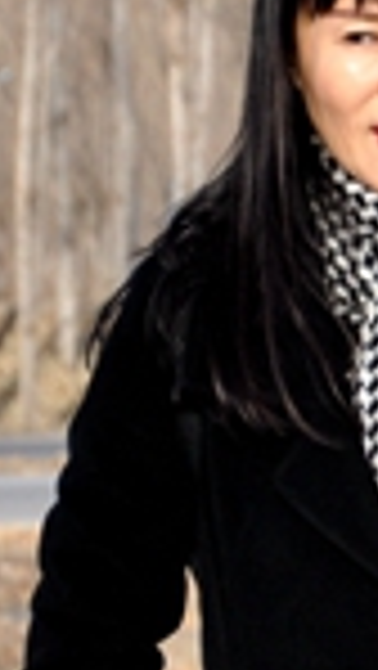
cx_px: 1292
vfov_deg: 3.4
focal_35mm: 628
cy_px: 146
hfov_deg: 1.9
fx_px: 11179
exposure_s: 1/1000
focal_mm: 85
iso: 500
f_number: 5.6
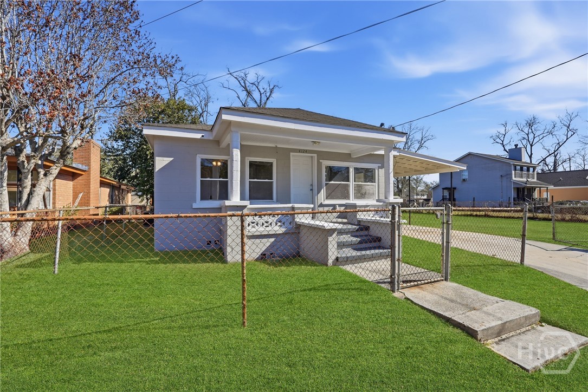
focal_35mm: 16
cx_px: 294
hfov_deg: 96.7
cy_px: 196
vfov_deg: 73.8
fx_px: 261
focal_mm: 16
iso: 320
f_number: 9
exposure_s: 1/8000
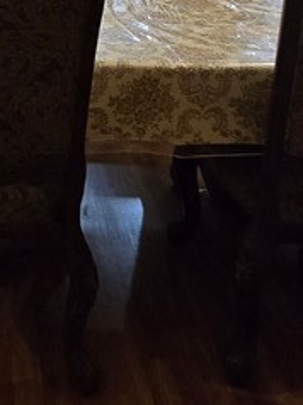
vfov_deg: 30.2
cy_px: -60
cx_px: -44
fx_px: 655
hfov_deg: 24.1
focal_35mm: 56
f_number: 2.2
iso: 800
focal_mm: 2.2
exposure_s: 1/60
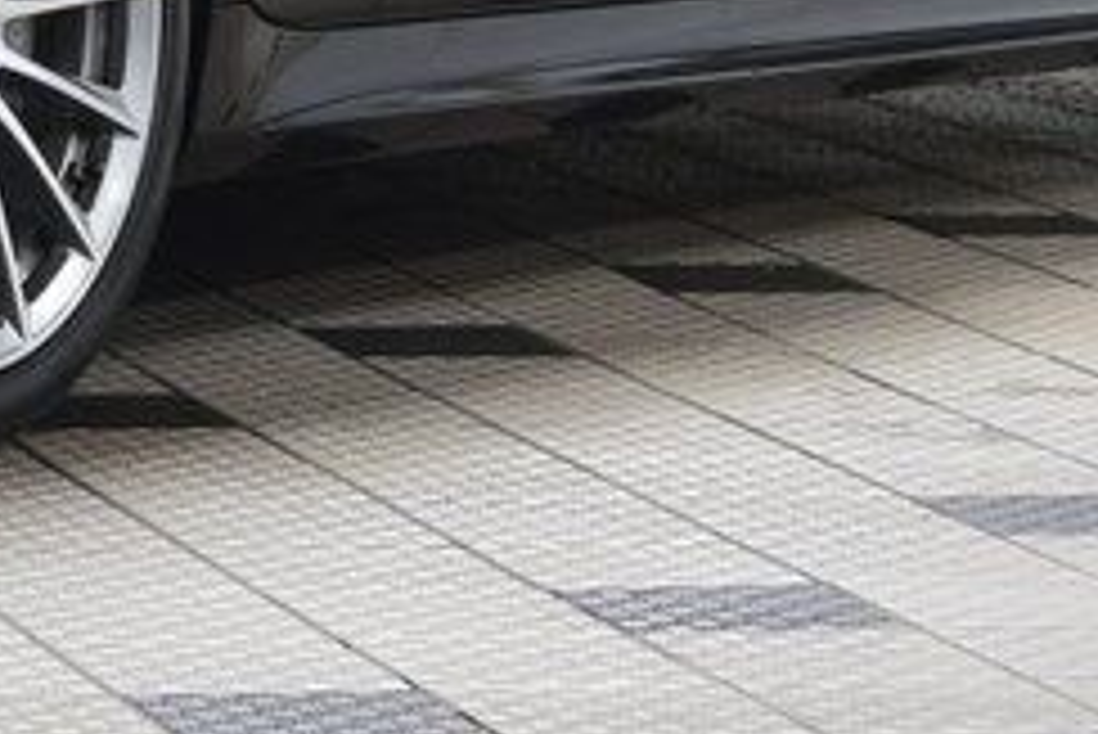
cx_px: -472
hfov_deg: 7.7
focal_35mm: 264
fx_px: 8056
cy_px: -606
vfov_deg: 5.1
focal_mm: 42
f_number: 6.3
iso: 720
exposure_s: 1/15
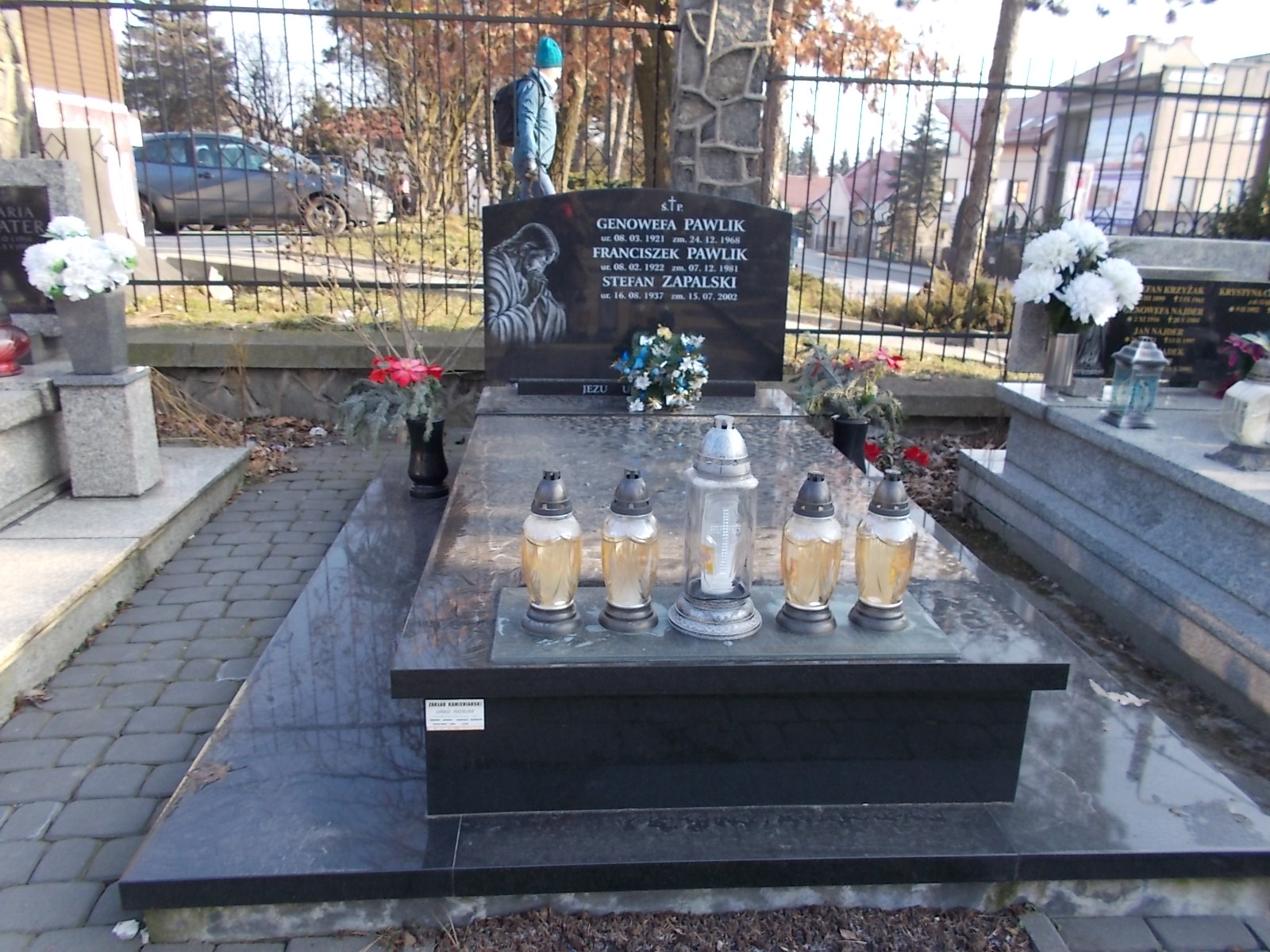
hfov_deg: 67.3
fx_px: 954
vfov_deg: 53.1
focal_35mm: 26
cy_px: 476
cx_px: 635
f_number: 3.2
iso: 80
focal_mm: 4.6
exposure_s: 1/125
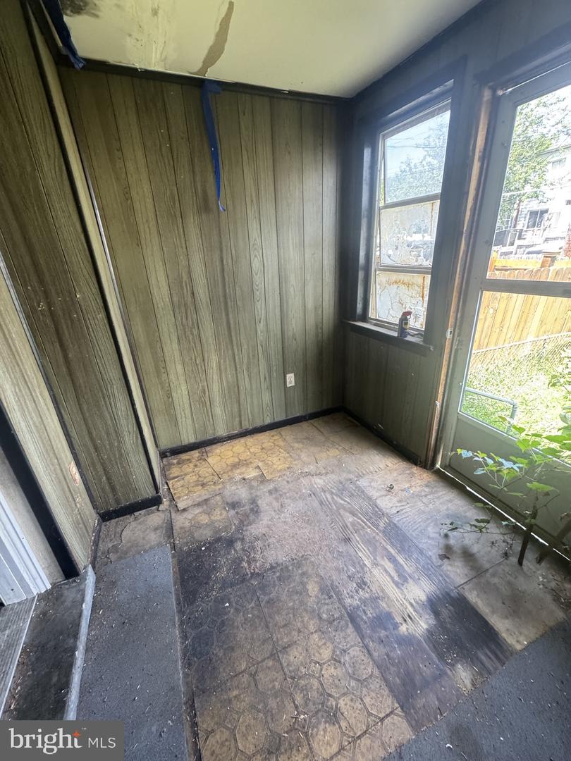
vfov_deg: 102.1
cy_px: 380
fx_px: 308
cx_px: 286
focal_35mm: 14
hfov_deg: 85.7
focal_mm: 2.22
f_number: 2.2
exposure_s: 1/96
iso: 320
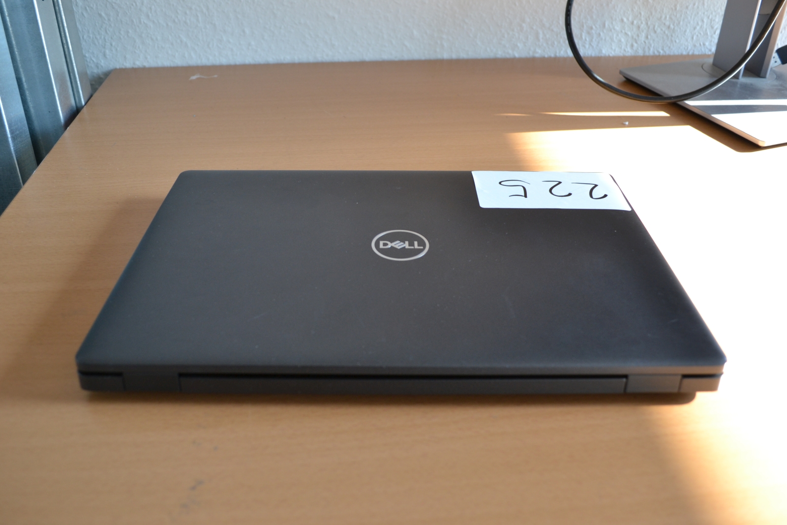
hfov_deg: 61.9
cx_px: 394
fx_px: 656
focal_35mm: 30
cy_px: 262
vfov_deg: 43.6
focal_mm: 20
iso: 400
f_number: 5
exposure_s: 1/100
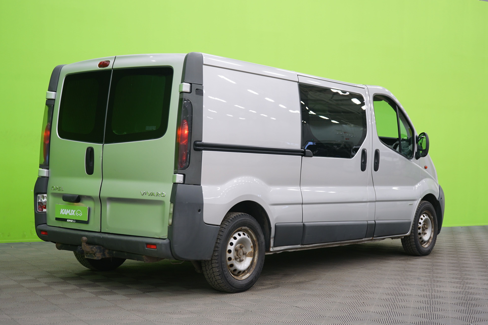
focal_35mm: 54
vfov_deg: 25.1
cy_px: 162
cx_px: 241
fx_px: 732
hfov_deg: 36.9
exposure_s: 1/6
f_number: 5
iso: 400
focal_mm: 53
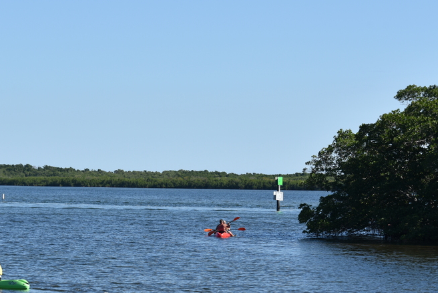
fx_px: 1947
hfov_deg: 12.8
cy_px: 235
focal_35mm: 160
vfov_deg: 8.6
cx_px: 193
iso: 100
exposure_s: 1/250
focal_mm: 82
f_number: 8
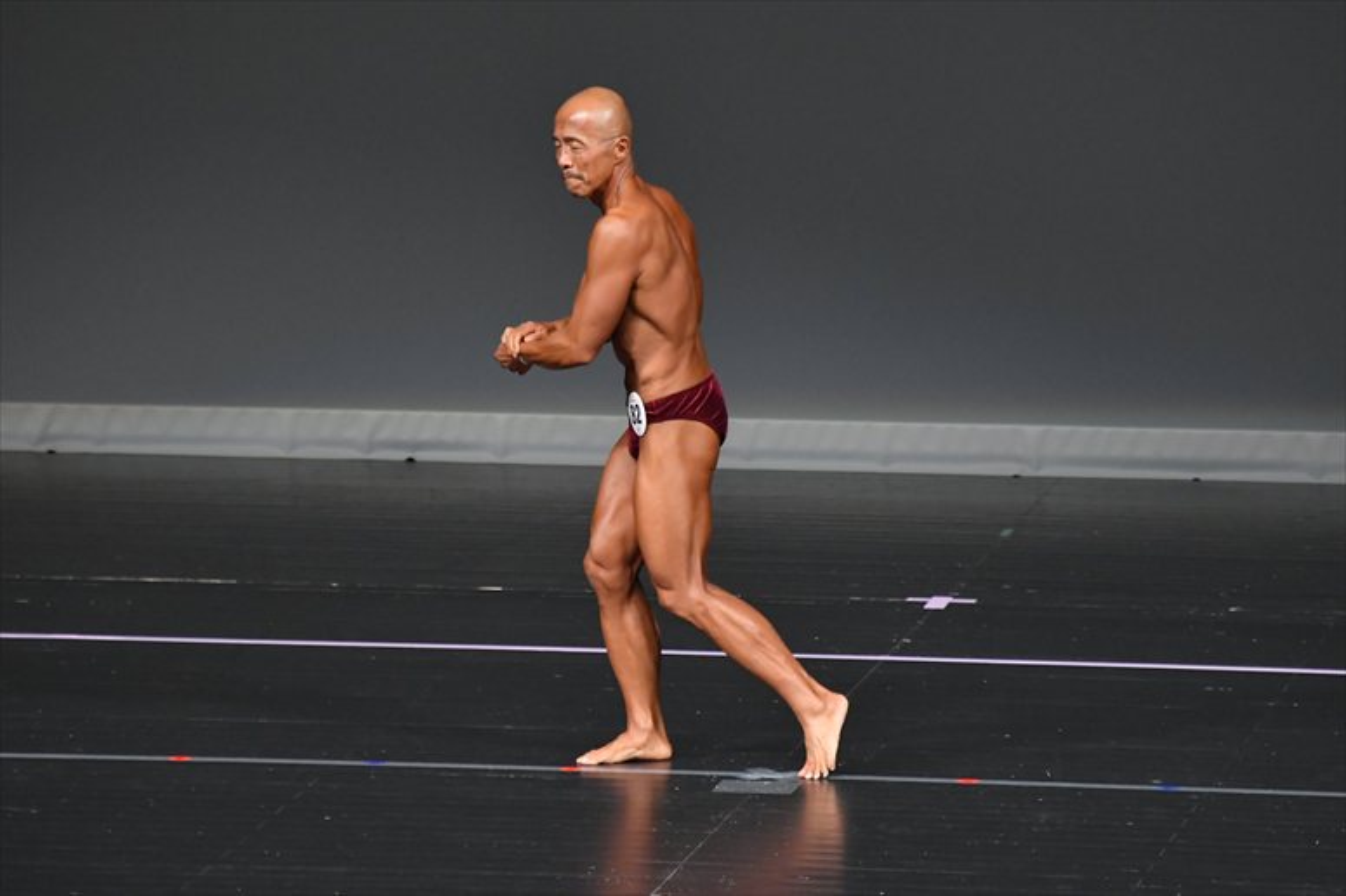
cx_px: 673
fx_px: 14014
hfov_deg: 5.5
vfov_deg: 3.7
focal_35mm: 375
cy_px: 448
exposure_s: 1/400
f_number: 5.6
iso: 4000
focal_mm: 250
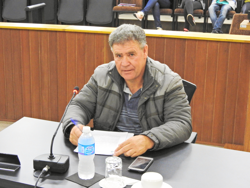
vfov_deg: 22.6
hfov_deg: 29.8
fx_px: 469
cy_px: 94
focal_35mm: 65
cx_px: 125
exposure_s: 1/8
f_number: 4.8
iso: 800
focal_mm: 11.6
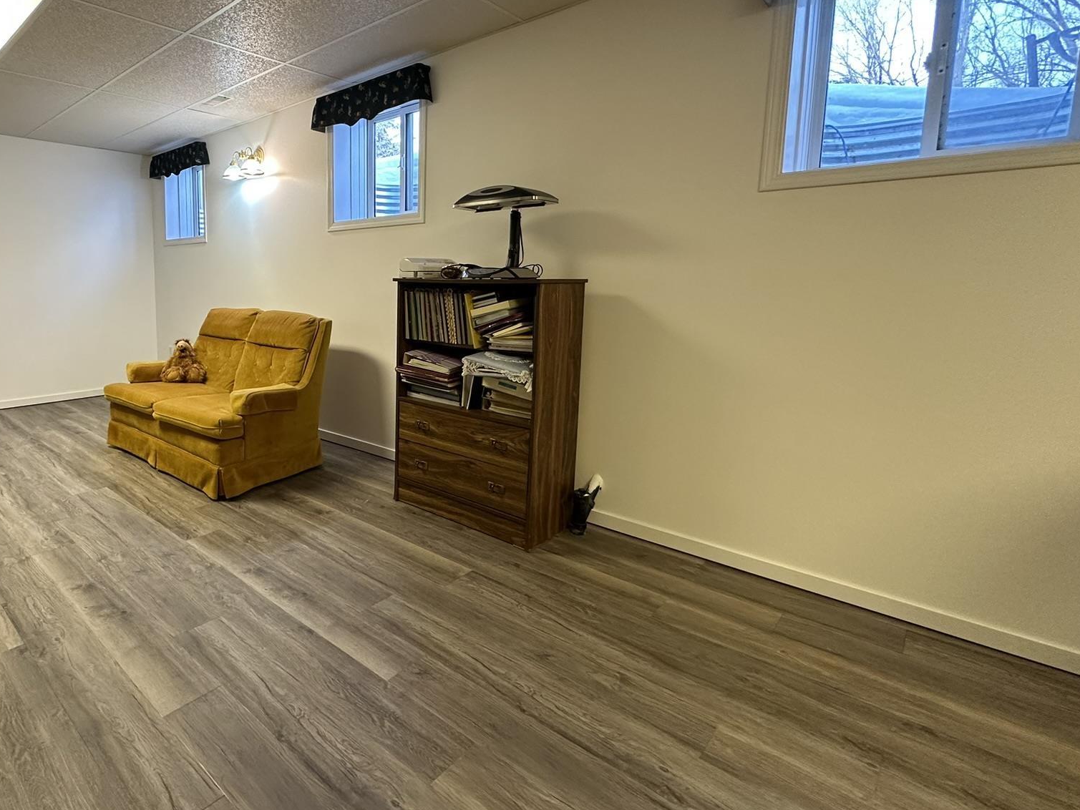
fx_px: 593
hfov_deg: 81.7
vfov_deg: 68.4
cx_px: 356
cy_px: 348
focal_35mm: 19
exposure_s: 1/120
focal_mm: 2.22
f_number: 2.2
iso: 250
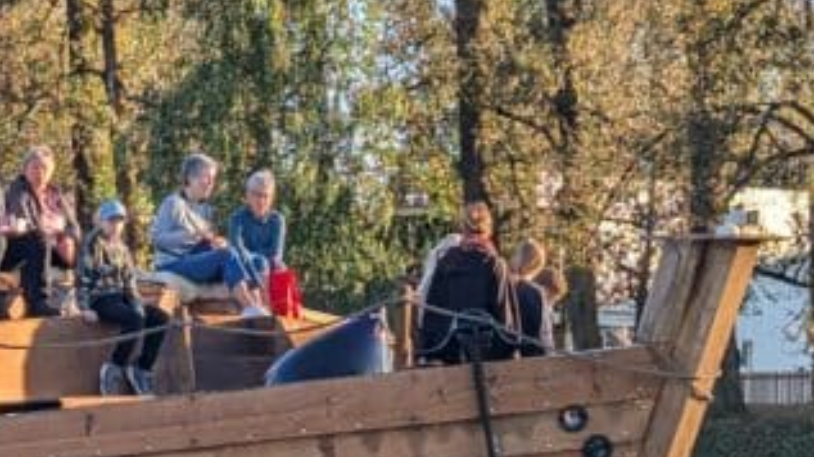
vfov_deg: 7.2
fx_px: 3646
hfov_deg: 12.5
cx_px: -64
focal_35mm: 169
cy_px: 312
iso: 44
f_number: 1.85
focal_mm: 6.81
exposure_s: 1/546
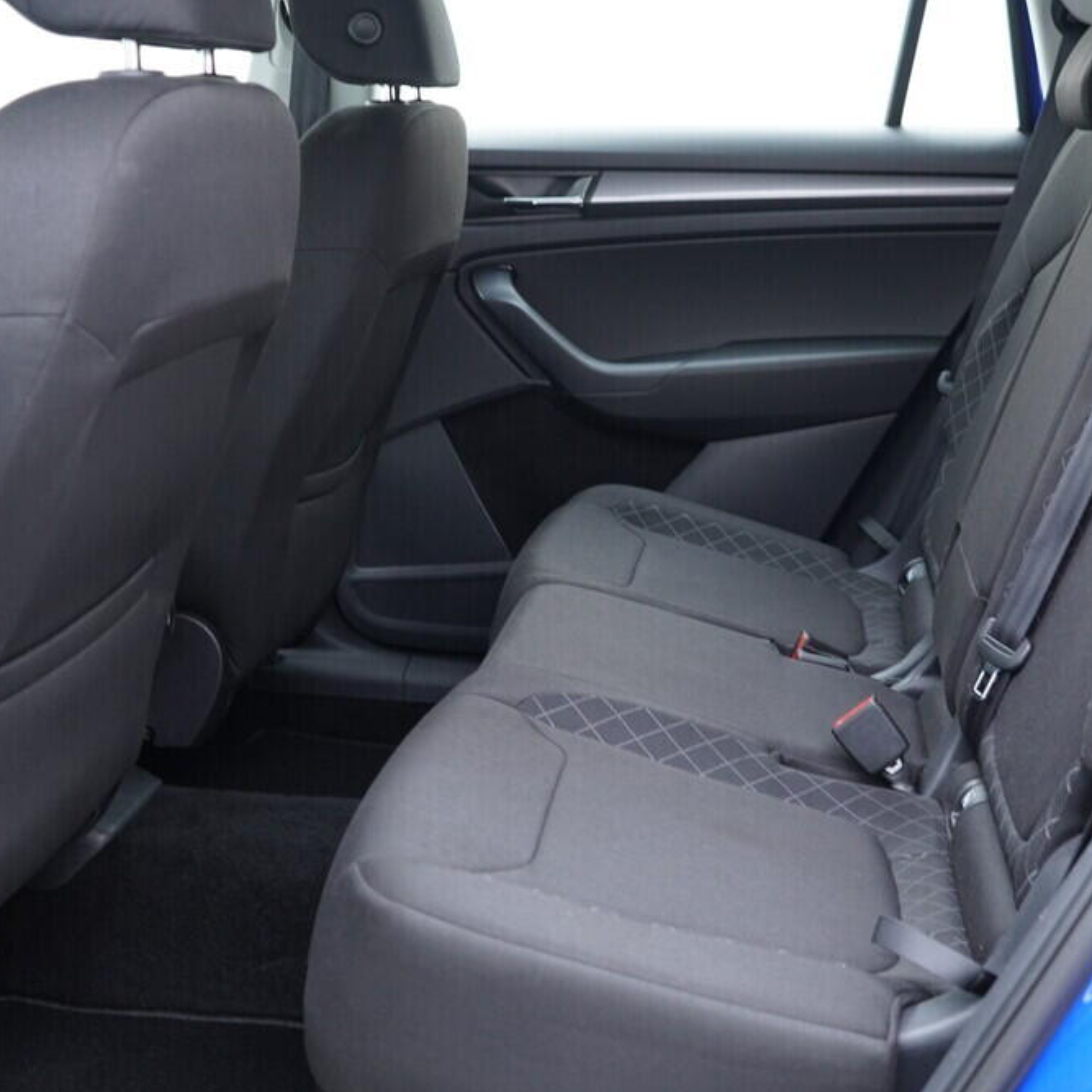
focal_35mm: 47
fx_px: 1677
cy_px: 557
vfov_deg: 36.1
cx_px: 740
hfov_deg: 35.7
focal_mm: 24
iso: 500
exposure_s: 1/40
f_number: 2.8
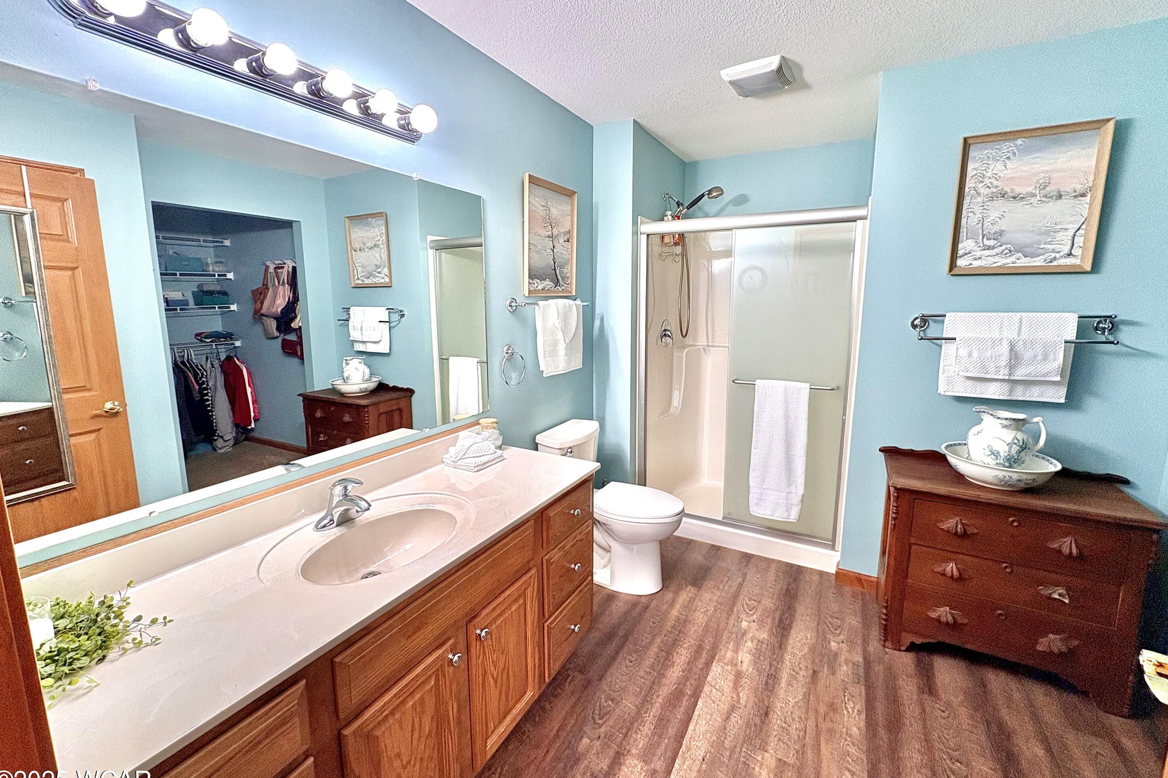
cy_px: 371
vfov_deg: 77.3
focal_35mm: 15
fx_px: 487
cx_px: 594
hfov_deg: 100.4
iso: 125
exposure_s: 1/60
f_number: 2.2
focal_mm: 2.22
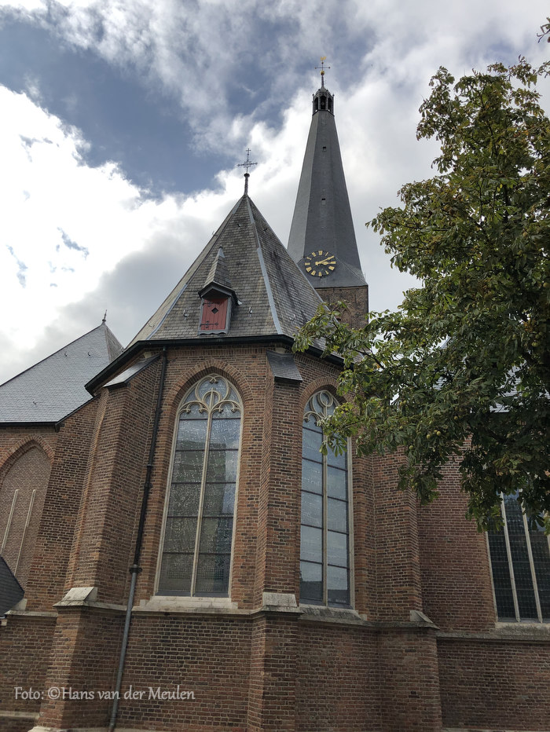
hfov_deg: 49.8
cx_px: 275
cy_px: 366
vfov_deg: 63.4
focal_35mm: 28
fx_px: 593
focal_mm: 3.99
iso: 20
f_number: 1.8
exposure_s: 1/2433
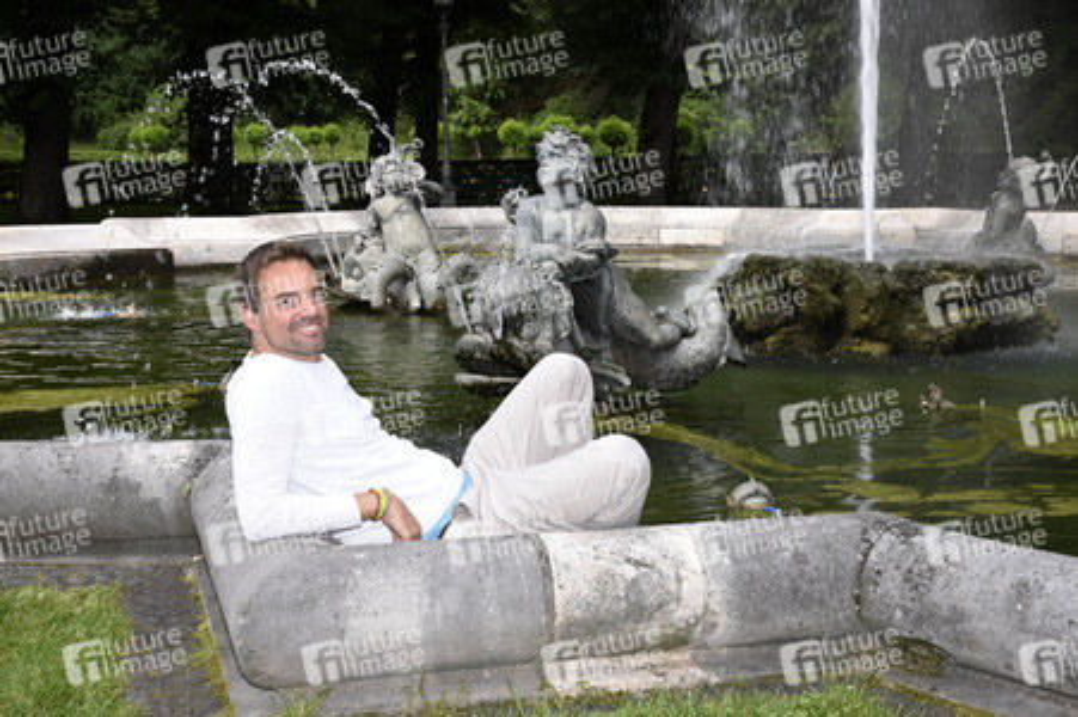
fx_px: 1646
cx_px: 539
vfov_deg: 24.6
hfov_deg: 36.3
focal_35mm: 55
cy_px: 358
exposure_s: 1/160
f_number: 11
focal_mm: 55
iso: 640
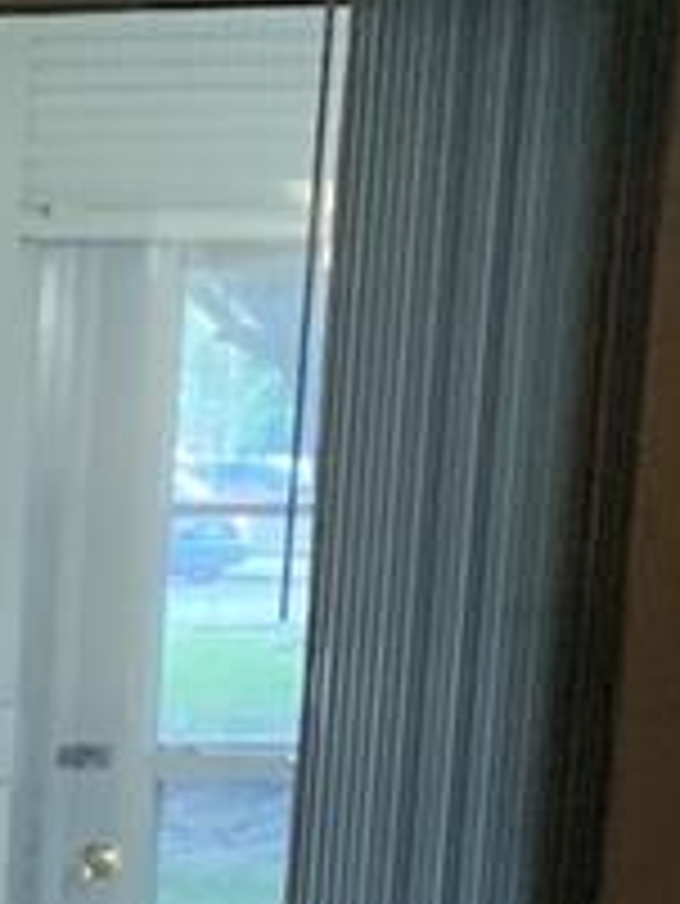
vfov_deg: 11.9
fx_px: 4055
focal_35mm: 155
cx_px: -1022
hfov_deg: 8.6
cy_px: 1511
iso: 500
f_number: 1.8
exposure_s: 1/30
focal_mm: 4.25
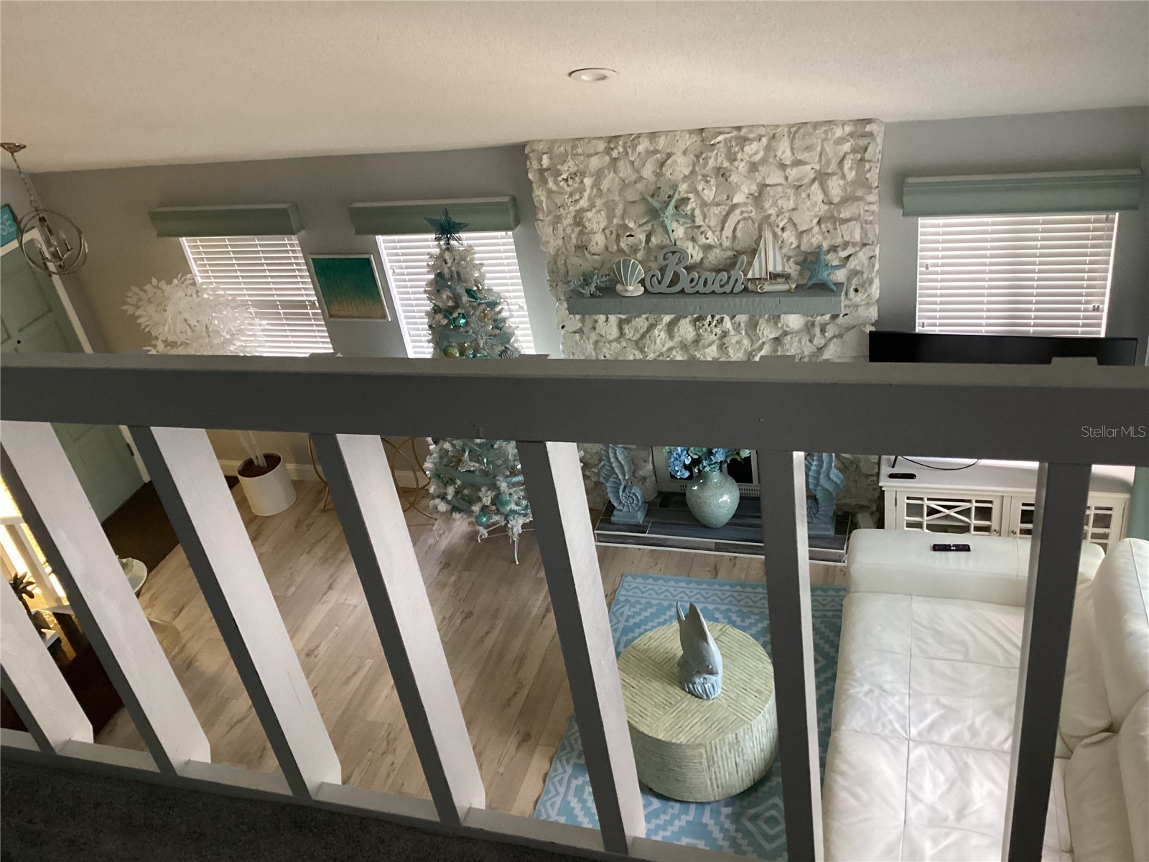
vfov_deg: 45.4
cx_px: 574
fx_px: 1029
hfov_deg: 58.4
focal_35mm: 31
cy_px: 431
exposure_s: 1/40
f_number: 2.4
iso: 320
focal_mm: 3.3
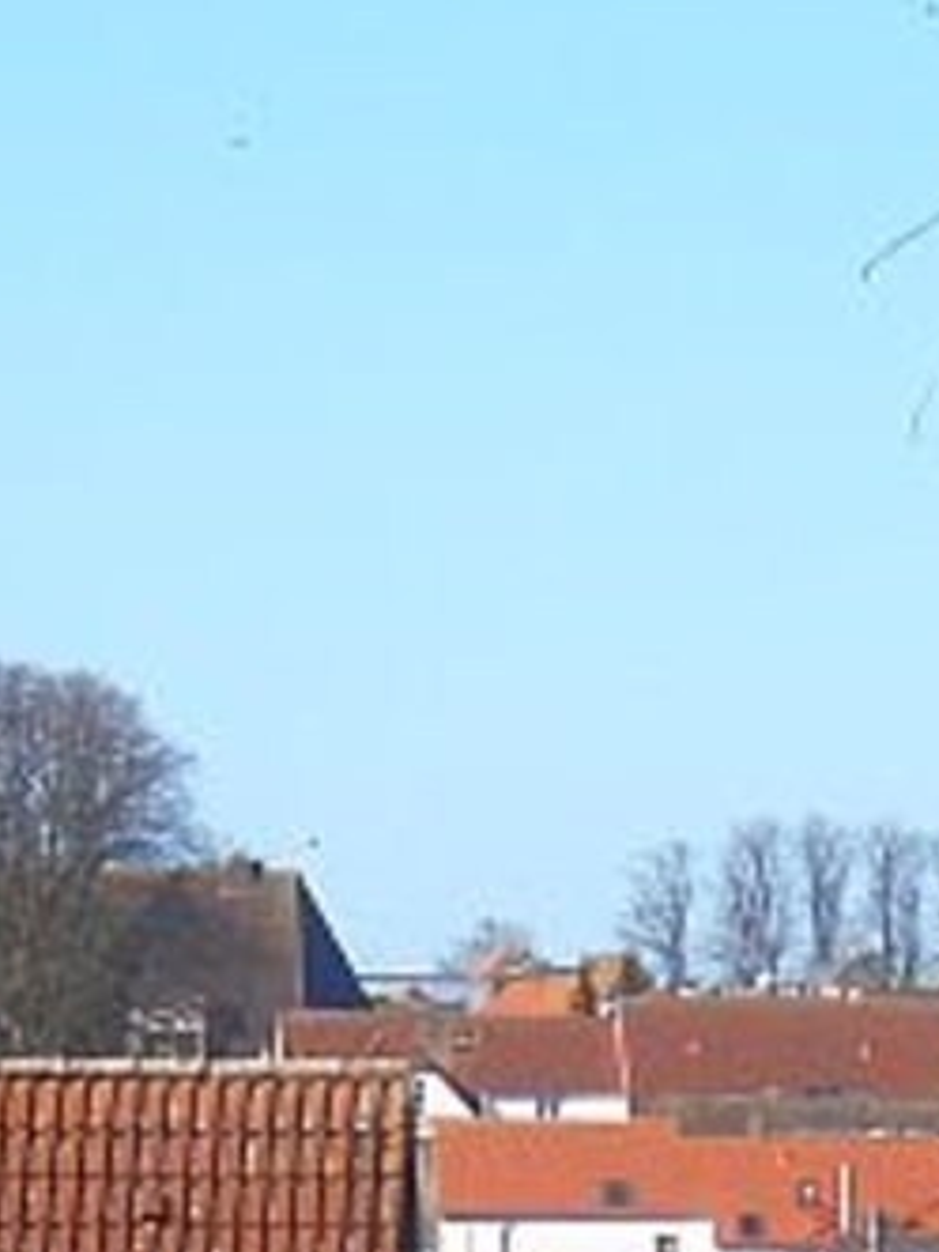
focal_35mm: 379
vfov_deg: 5.2
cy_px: 1618
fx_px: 13708
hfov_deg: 3.9
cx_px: 898
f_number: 7.7
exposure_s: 1/100
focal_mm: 17.4
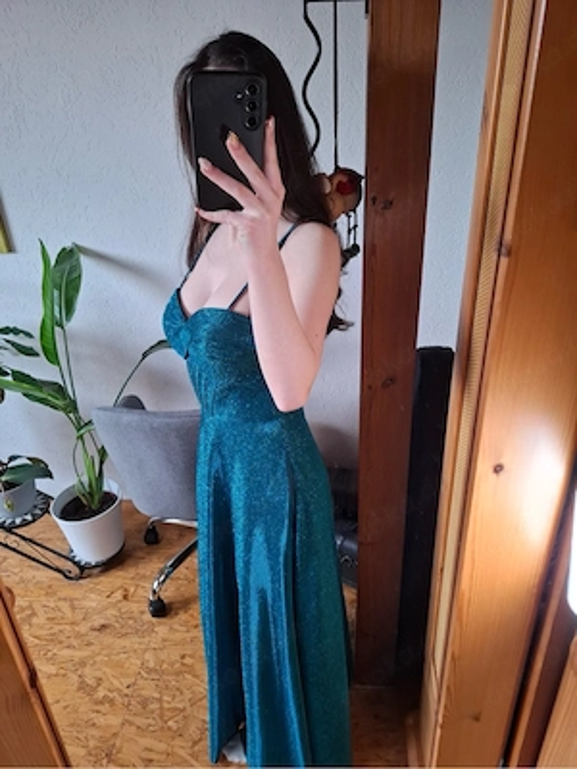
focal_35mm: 23
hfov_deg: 58.9
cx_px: 288
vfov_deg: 73.9
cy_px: 384
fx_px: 511
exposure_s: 1/100
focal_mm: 5.54
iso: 250
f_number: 1.8
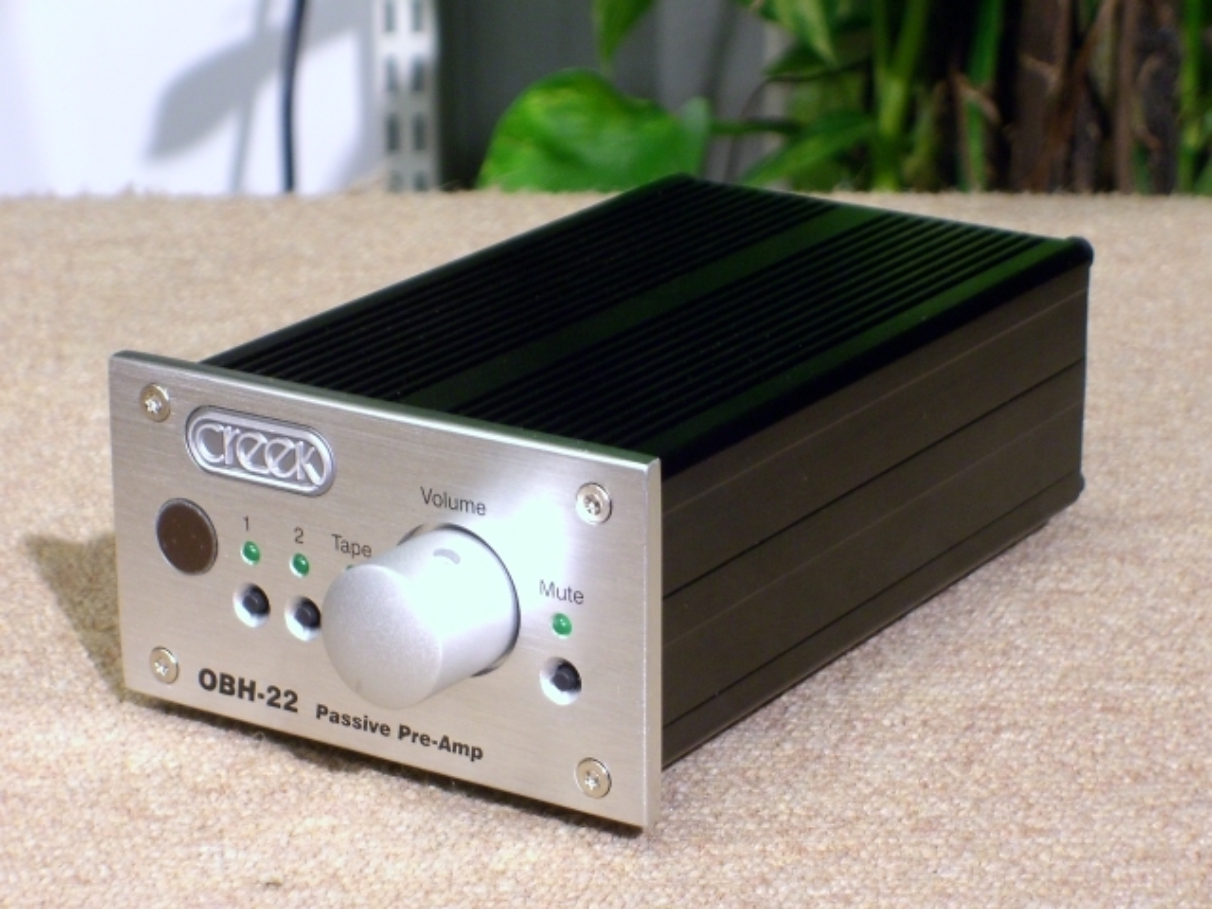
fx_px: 3991
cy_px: 454
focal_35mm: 114
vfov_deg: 13.0
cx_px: 606
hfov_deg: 17.3
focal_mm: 23.7
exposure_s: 1/10
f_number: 5.1
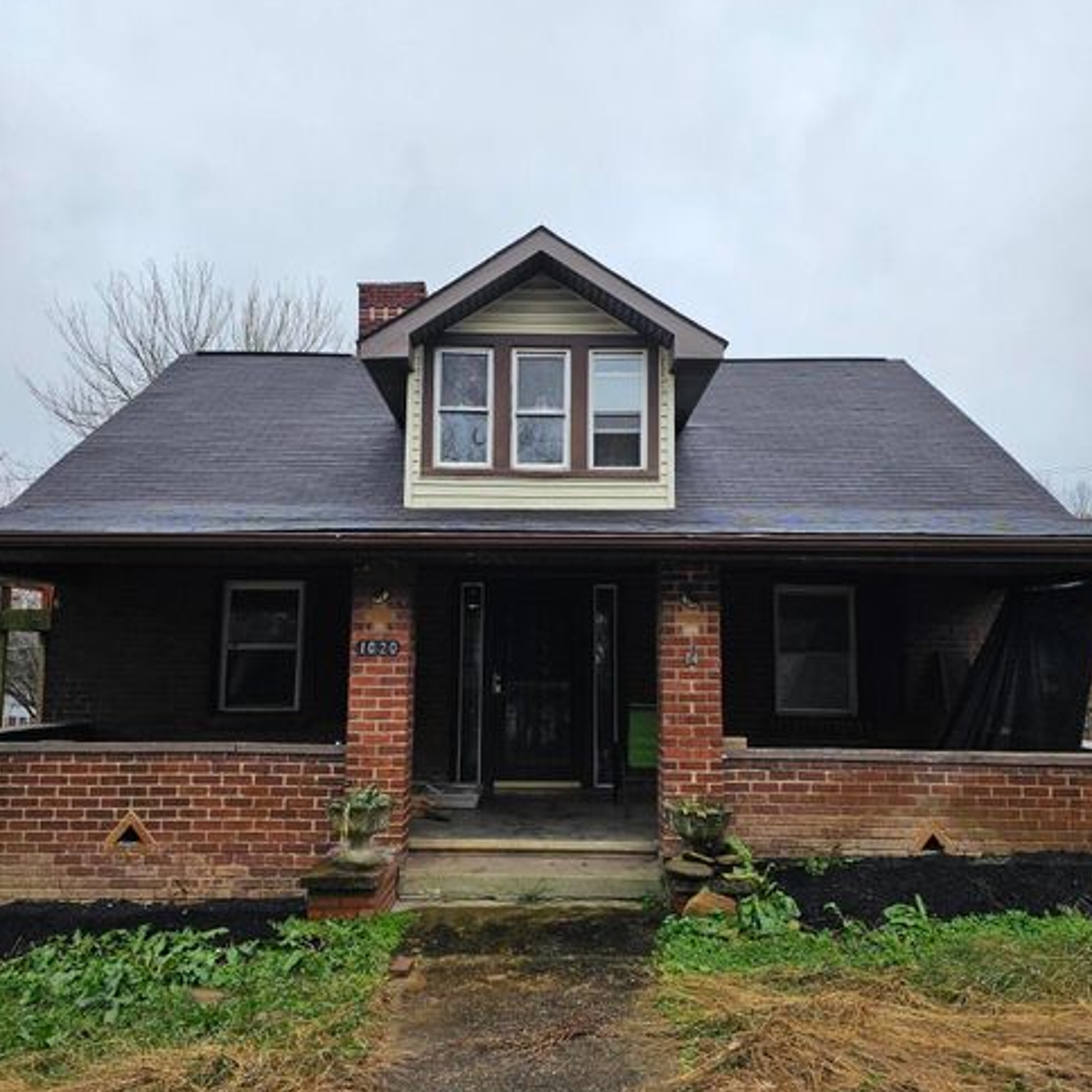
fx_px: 999
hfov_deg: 57.3
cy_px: 563
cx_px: 557
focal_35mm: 28
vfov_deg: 57.3
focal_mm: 6.3
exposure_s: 1/252
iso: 16
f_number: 1.7
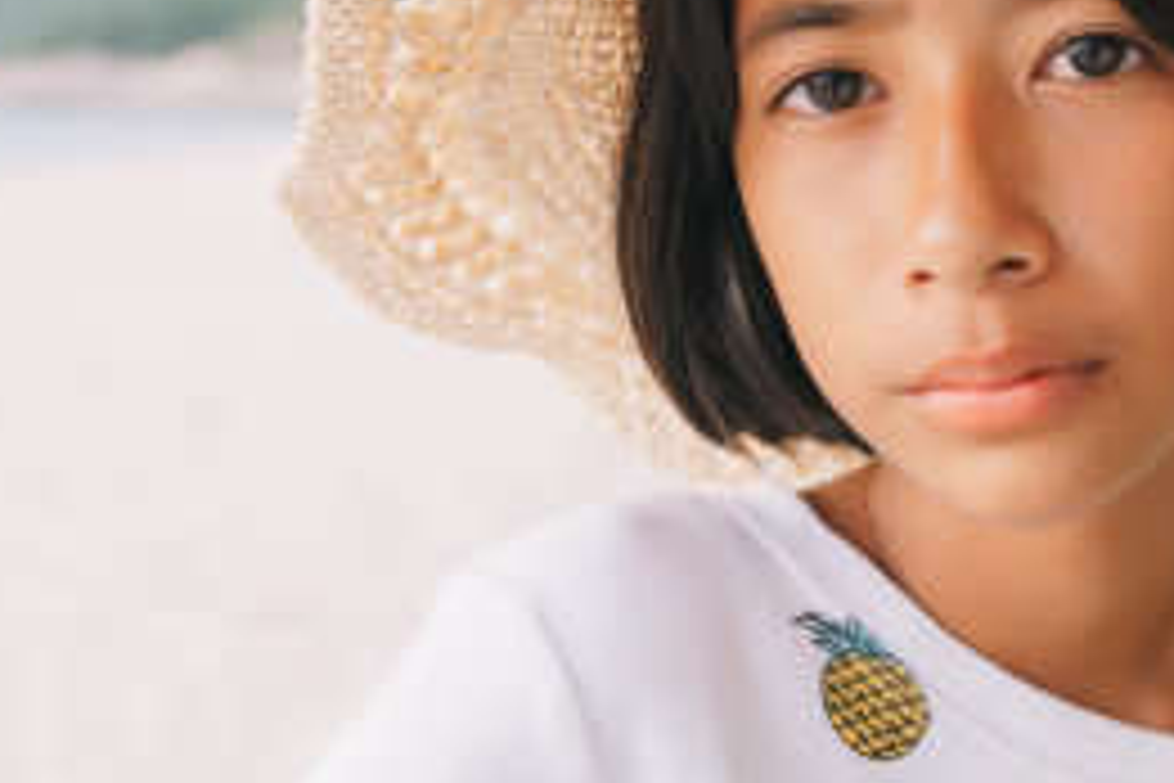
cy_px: 378
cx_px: 1129
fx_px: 2674
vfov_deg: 16.7
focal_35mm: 82
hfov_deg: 23.9
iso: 1000
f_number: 3.5
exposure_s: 1/1000
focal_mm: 35
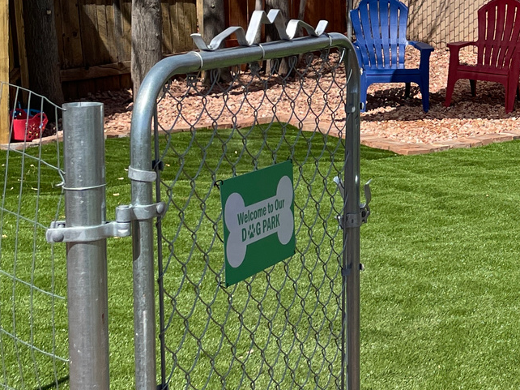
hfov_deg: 22.6
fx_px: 1246
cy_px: 118
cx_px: 523
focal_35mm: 83
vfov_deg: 17.7
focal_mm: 4.2
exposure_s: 1/4464
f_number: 1.6
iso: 32
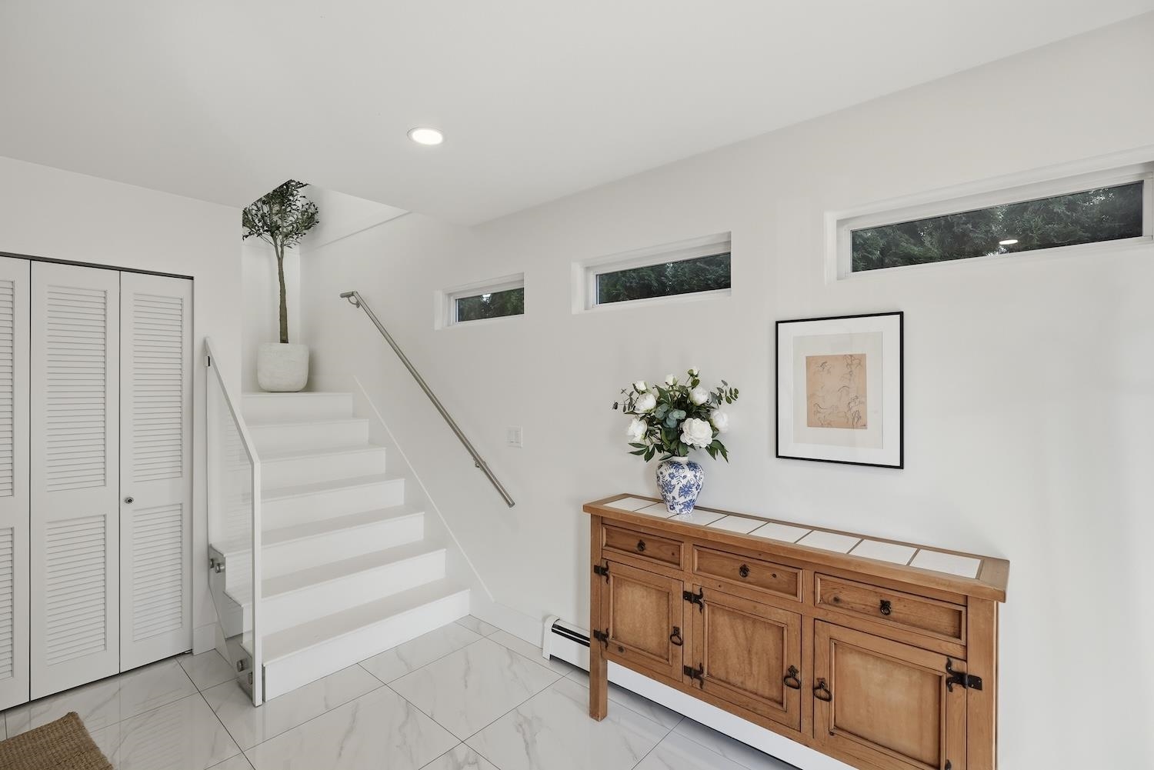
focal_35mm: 16
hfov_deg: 96.7
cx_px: 577
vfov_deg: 73.8
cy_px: 385
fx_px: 513
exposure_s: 1/250
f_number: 6.3
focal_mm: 16
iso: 640
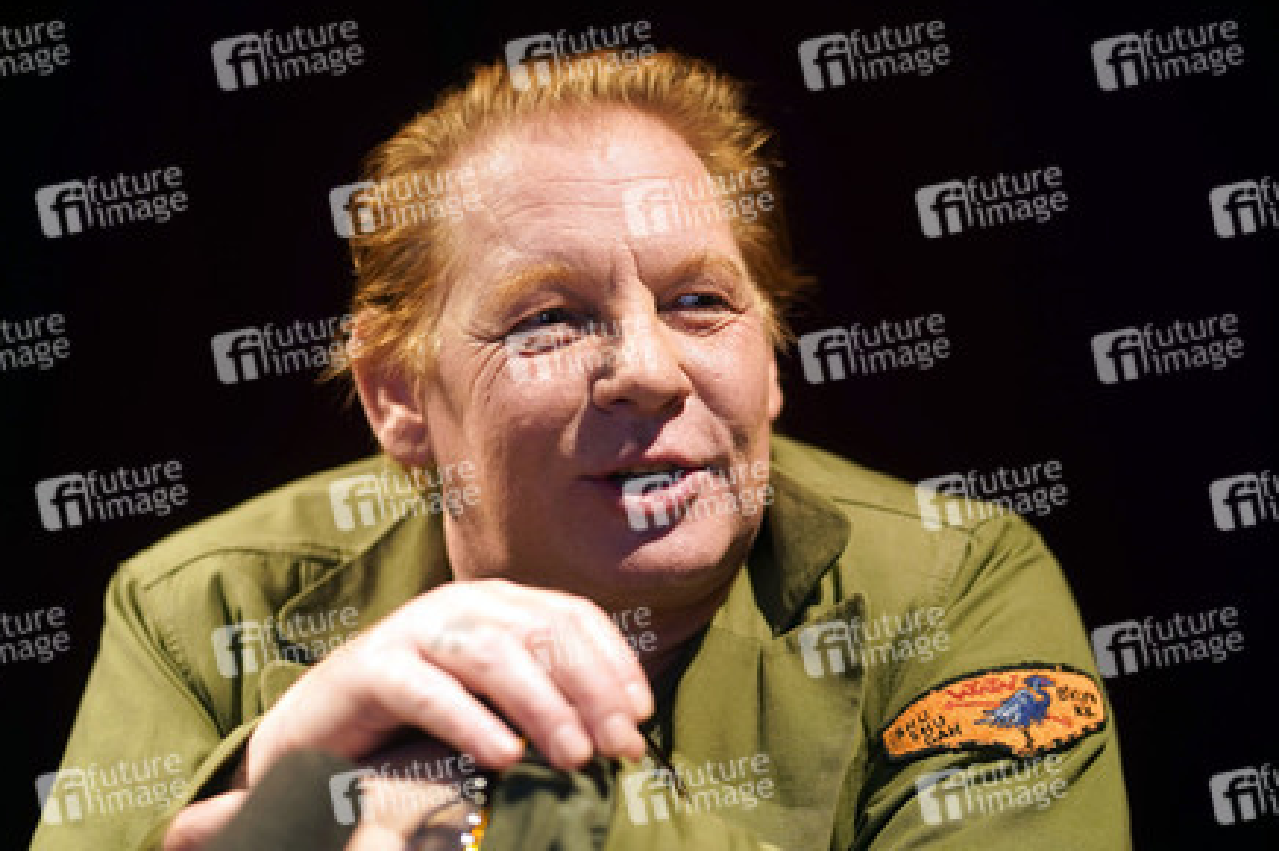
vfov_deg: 15.5
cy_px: 423
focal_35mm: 88
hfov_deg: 23.1
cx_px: 620
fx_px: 3124
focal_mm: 85
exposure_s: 1/200
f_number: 2.5
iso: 640
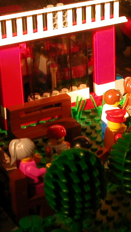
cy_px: 93
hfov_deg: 11.2
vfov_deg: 20.0
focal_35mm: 107
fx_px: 661
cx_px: 139
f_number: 3.4
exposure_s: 1/38.2
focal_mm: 8.9
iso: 100
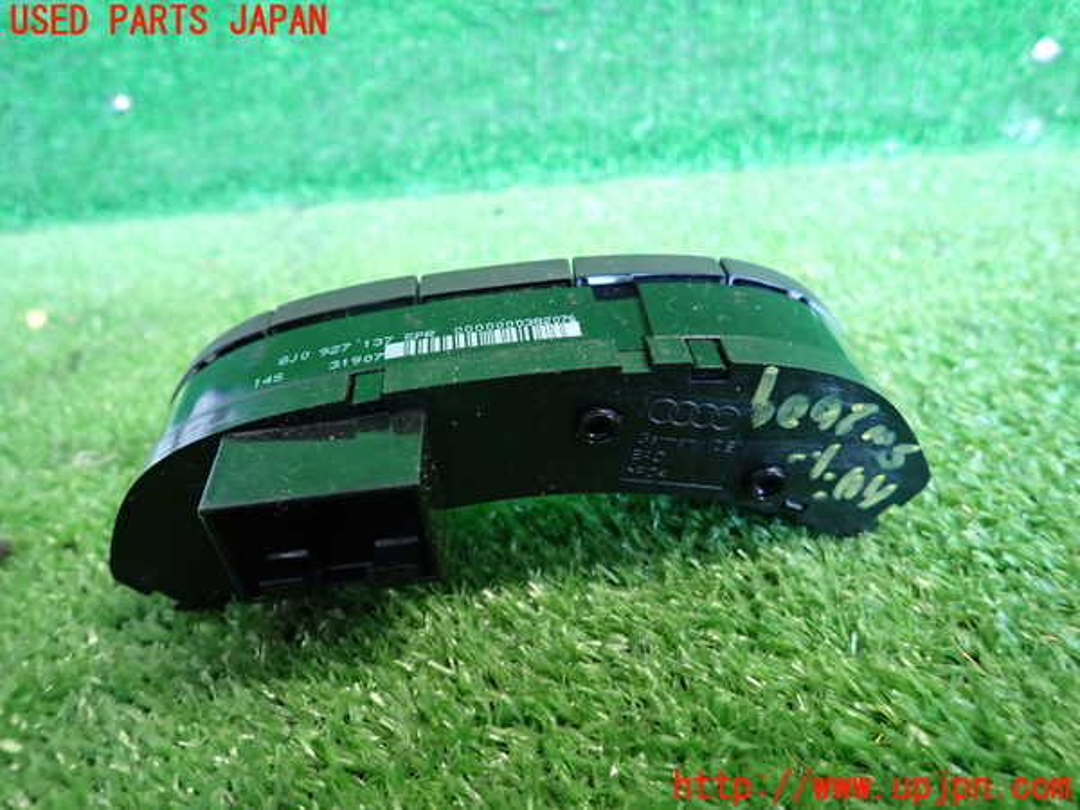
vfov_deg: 54.9
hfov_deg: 69.4
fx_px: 780
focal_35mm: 25
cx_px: 540
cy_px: 405
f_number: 2
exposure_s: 1/30
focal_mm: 4.5
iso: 500
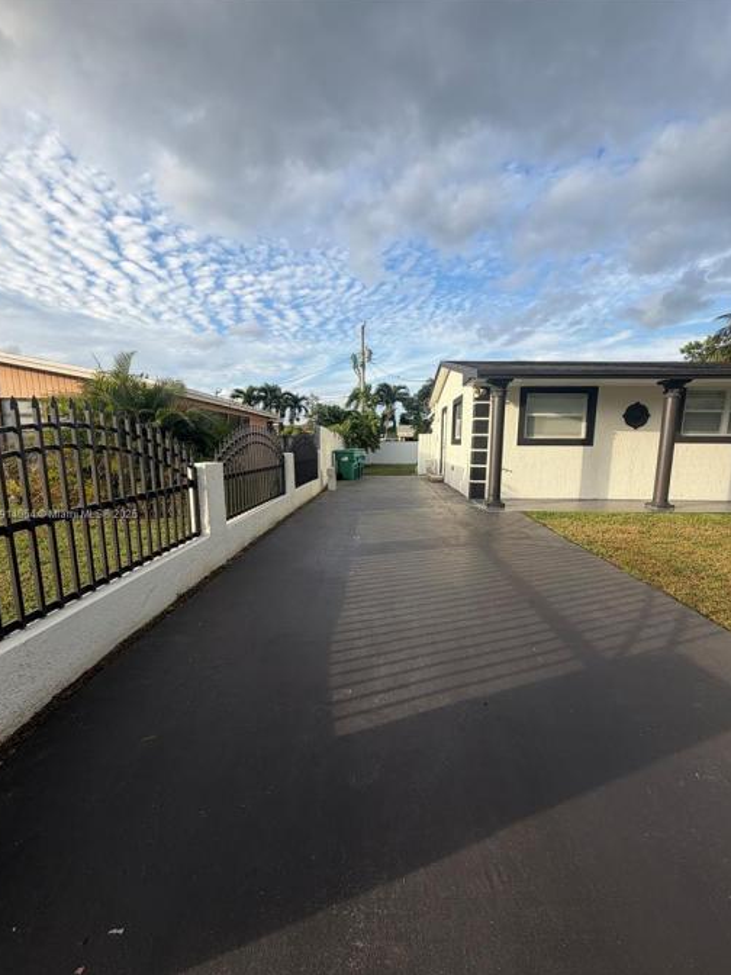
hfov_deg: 81.7
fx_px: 422
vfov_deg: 98.1
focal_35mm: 15
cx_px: 370
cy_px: 515
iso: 40
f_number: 2.2
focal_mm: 2.22
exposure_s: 1/569
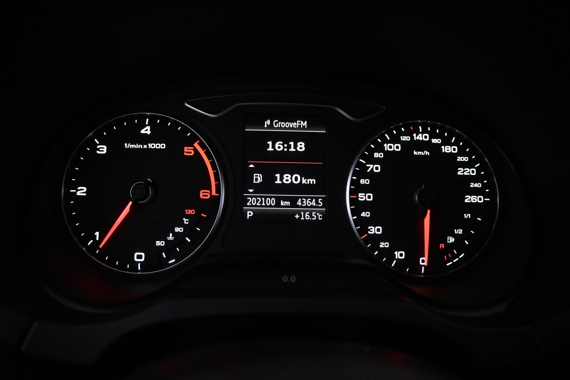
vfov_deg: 18.2
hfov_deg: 27.0
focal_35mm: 75
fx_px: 1187
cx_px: 285
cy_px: 190
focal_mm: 50
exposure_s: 1/200
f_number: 6.3
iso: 5000
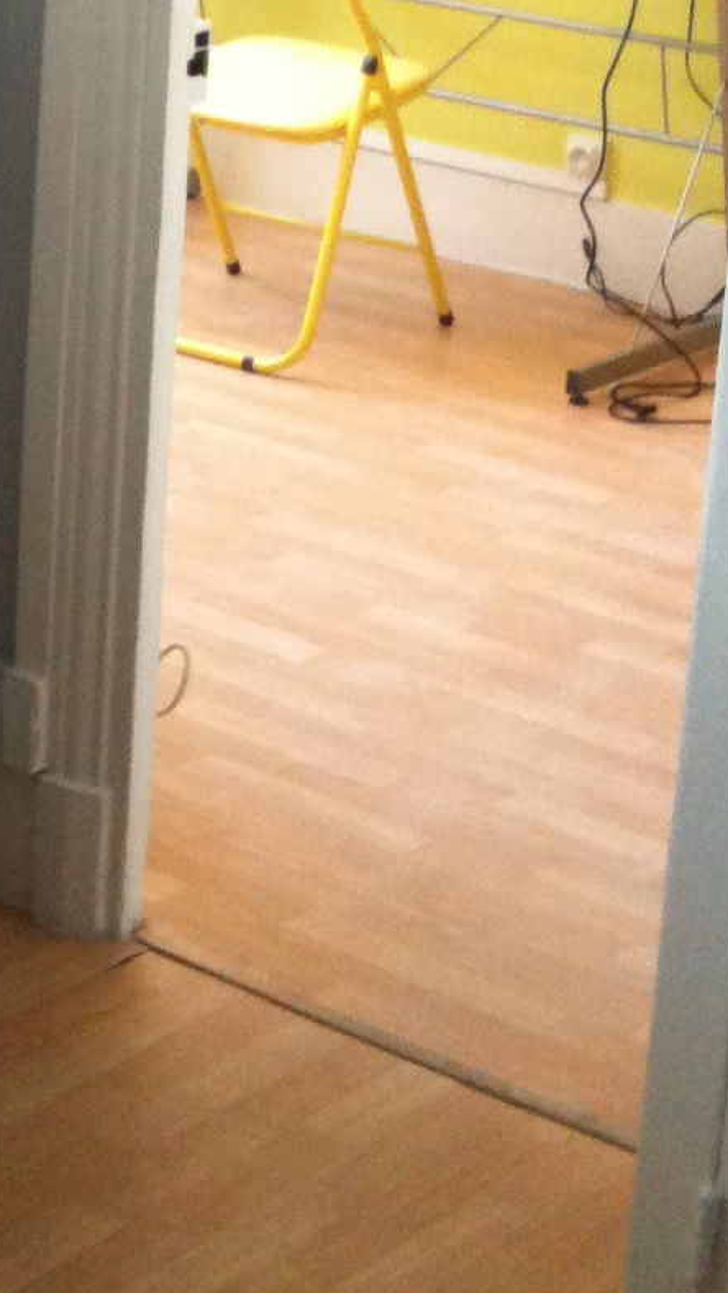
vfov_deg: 21.2
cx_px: -312
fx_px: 3396
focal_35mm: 99
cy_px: 210
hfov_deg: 11.8
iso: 200
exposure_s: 1/15
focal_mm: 3.85
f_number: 2.8
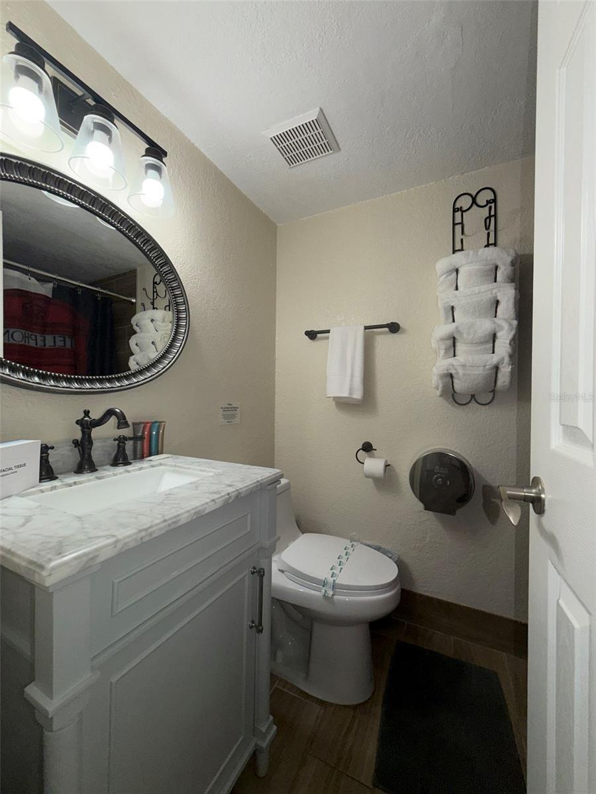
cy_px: 397
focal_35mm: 14
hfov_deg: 85.7
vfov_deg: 102.1
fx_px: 321
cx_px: 298
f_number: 2.2
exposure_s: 1/120
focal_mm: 2.22
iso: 32
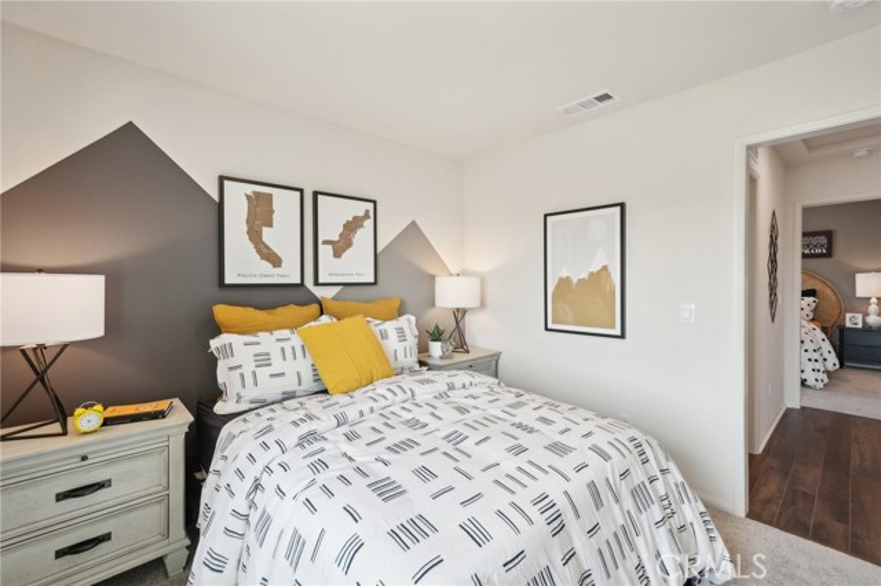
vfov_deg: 73.7
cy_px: 293
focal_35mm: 16
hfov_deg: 96.8
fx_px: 391
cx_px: 440
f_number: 8
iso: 400
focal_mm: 16
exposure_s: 1/45
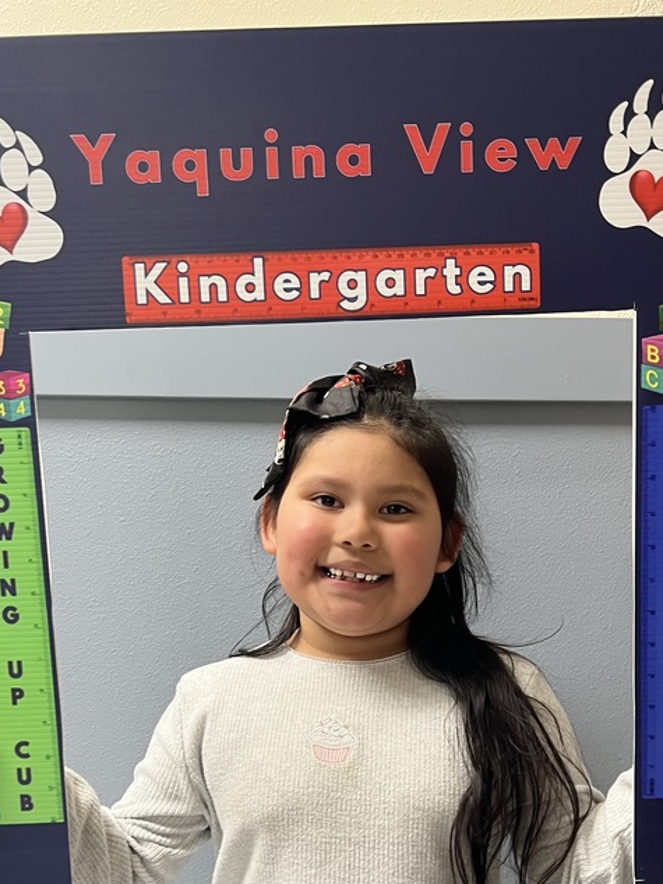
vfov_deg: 43.3
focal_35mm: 42
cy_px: 672
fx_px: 1073
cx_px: 366
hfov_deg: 34.3
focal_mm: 5.7
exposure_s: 1/60
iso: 125
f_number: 1.5
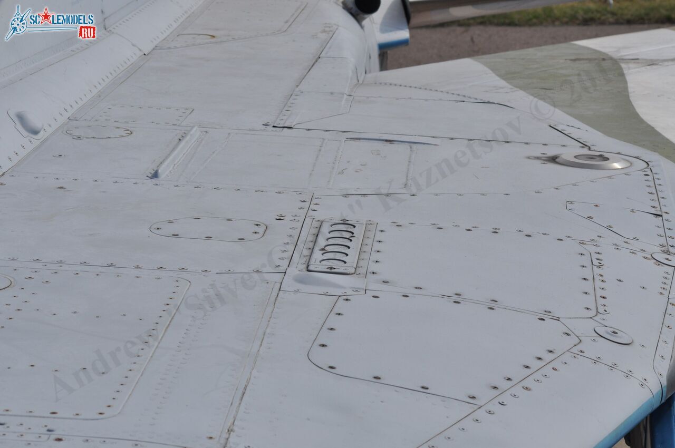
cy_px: 224
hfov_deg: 19.5
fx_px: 1966
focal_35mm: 105
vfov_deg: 13.0
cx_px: 338
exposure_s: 1/1000
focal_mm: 70
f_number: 8
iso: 200
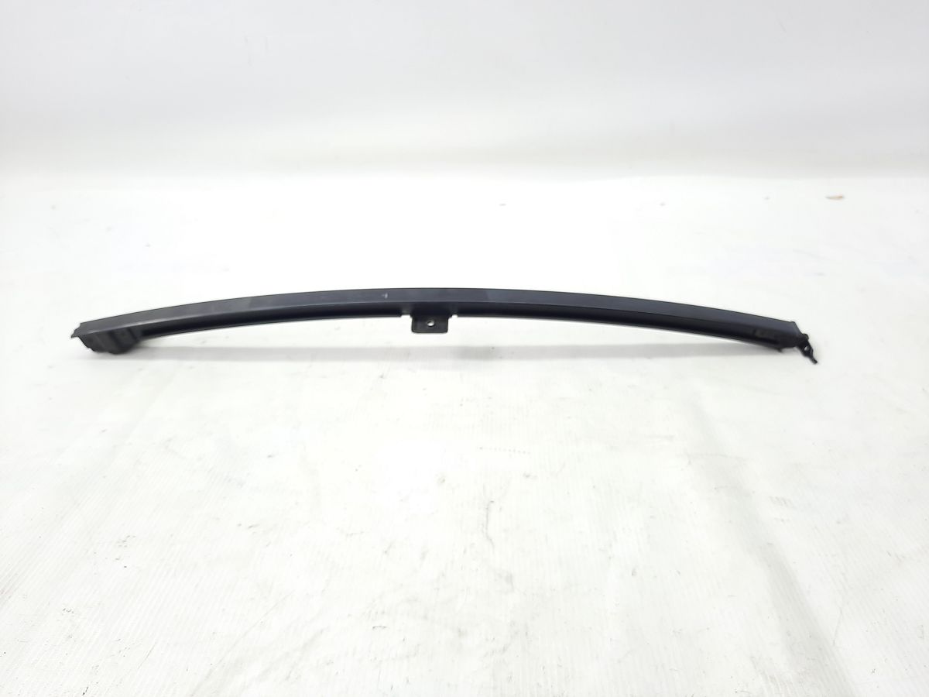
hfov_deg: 69.4
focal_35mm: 25
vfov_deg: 54.9
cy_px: 348
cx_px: 464
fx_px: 671
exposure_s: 1/50
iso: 50
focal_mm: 4.6
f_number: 2
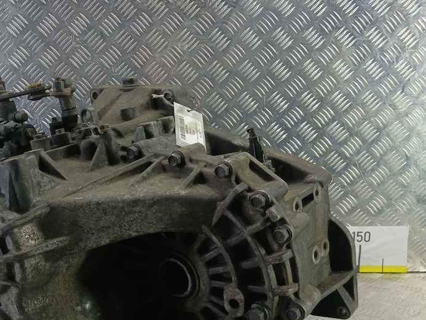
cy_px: 226
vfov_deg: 41.0
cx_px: 138
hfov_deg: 52.8
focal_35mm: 34
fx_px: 418
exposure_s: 1/50
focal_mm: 4.11
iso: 213
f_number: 1.6
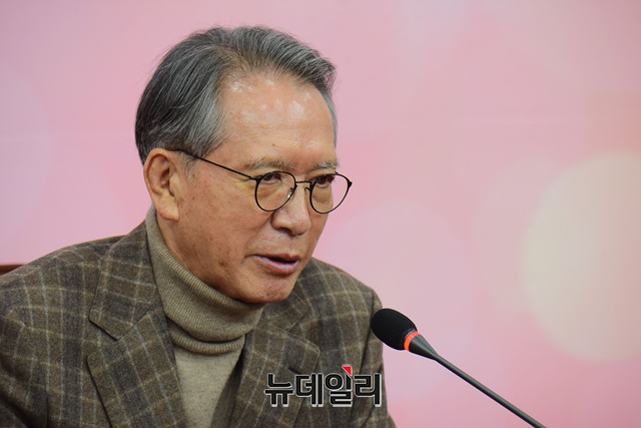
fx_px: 5521
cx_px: 320
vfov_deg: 4.4
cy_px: 214
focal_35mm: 310
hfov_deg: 6.6
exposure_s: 1/250
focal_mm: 310
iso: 2500
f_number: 6.3
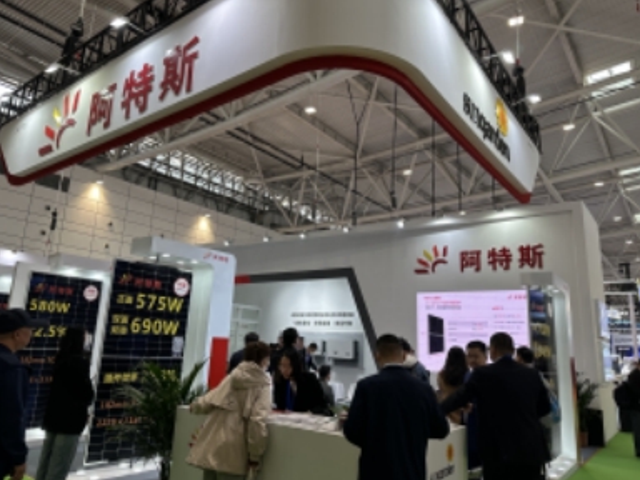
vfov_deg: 54.9
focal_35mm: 25
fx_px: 462
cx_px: 310
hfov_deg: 69.4
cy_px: 240
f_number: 1.78
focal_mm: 6.86
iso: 50
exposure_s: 1/118
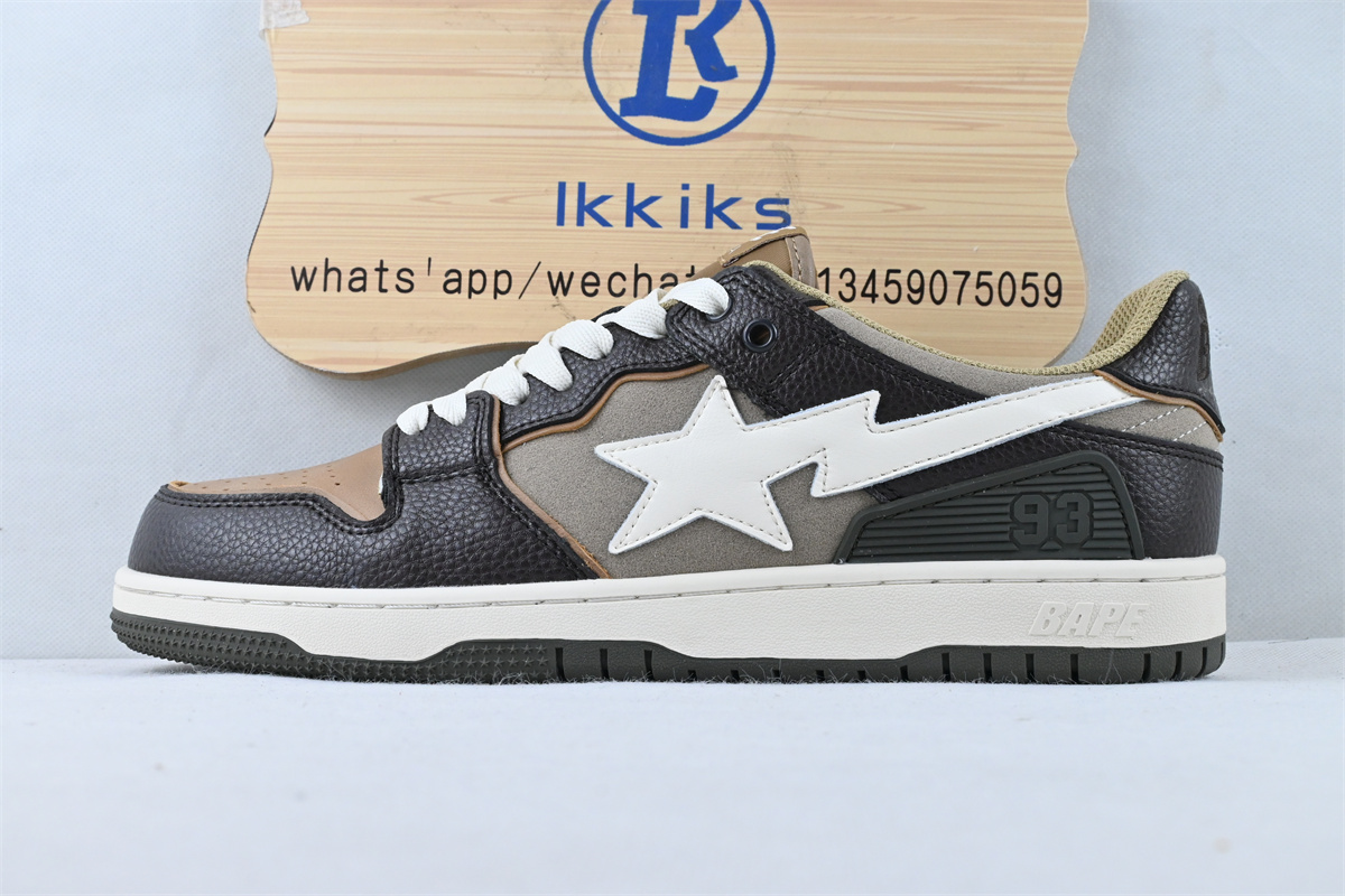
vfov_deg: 28.5
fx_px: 1765
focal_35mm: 47
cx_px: 672
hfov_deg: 41.7
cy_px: 448
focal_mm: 31.5
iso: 1000
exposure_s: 1/125
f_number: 10
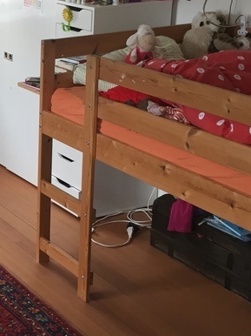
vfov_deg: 25.3
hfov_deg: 17.9
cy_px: 158
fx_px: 745
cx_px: -75
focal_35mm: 77
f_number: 2.2
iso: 80
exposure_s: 1/33
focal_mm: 4.15
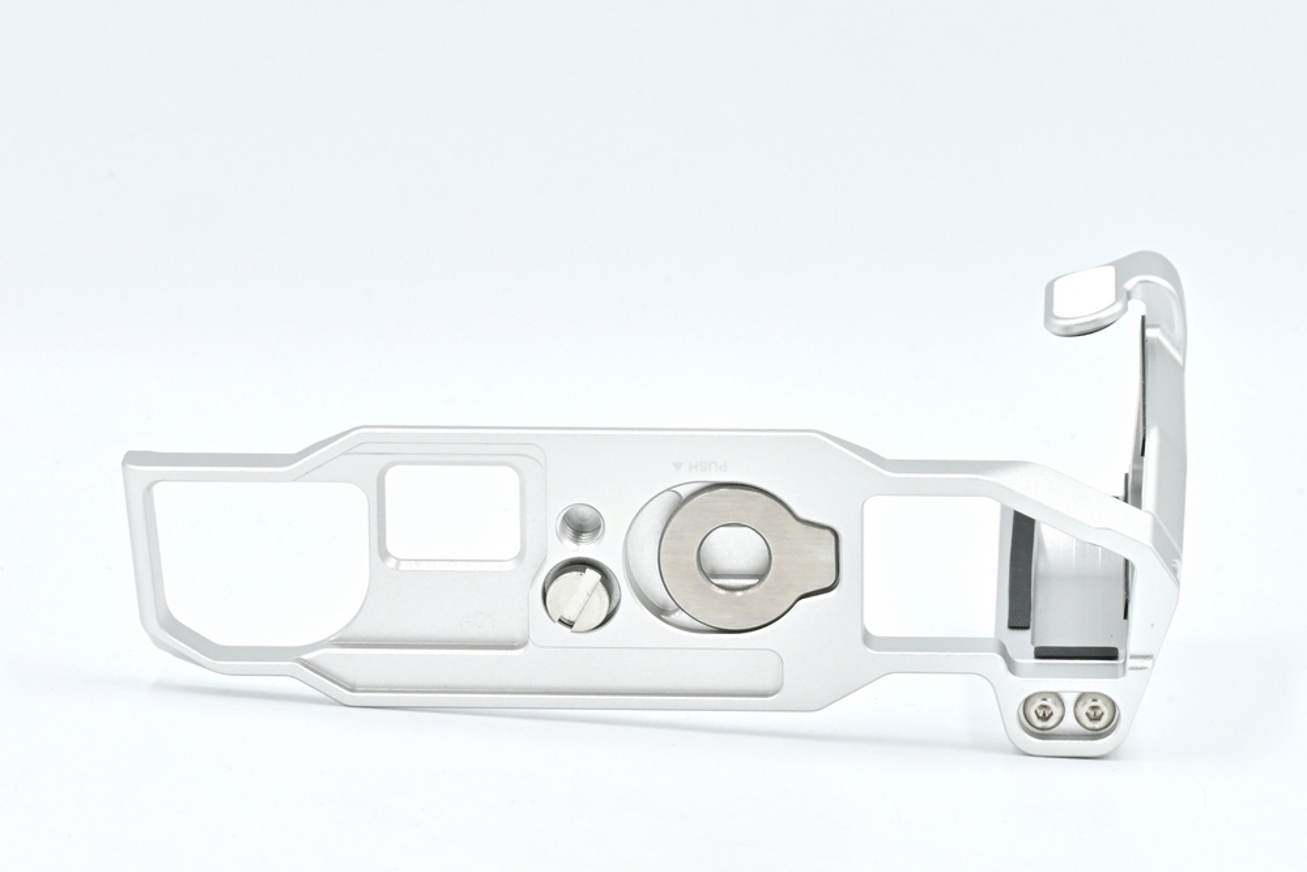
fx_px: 3812
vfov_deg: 13.0
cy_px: 436
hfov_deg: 19.5
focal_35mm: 105
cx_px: 654
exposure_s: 1/80
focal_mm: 105
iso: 640
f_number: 25
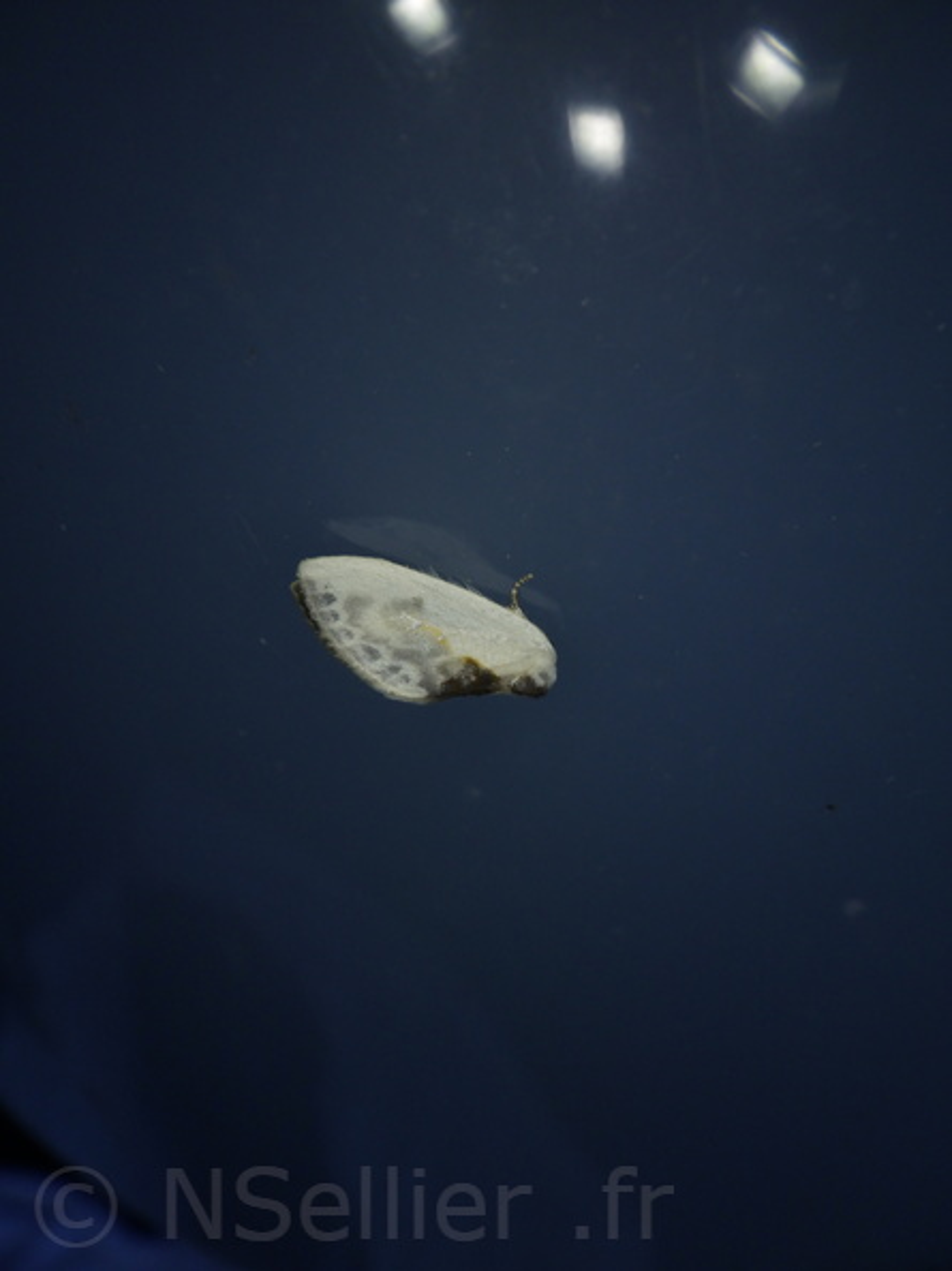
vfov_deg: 54.0
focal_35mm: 34
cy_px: 636
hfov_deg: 41.8
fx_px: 1248
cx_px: 476
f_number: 4.6
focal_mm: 6.1
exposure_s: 1/1250
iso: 125
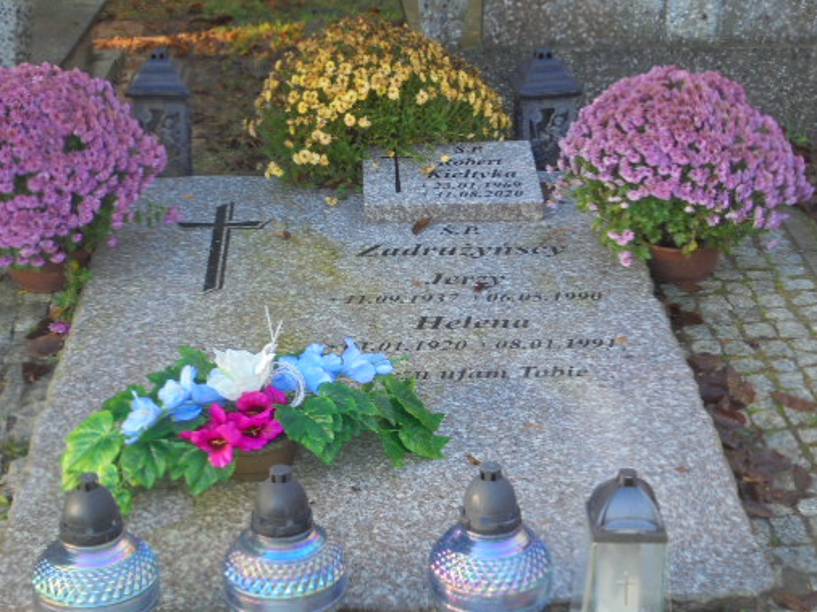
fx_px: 1463
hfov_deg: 31.2
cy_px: 308
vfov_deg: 23.6
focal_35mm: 62
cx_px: 407
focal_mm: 8.9
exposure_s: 1/40
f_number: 4.8
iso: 100
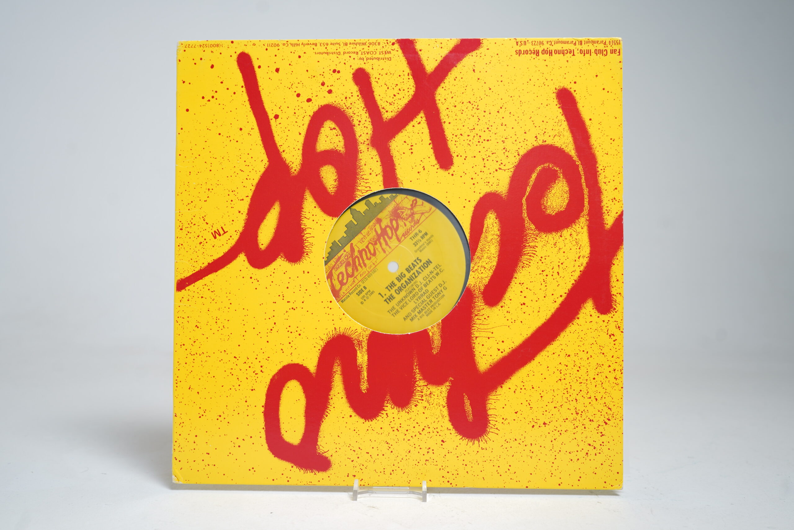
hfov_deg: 55.8
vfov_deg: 38.9
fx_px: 750
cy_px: 265
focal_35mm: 34
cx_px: 397
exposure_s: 1/6
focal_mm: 34
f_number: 5
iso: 64
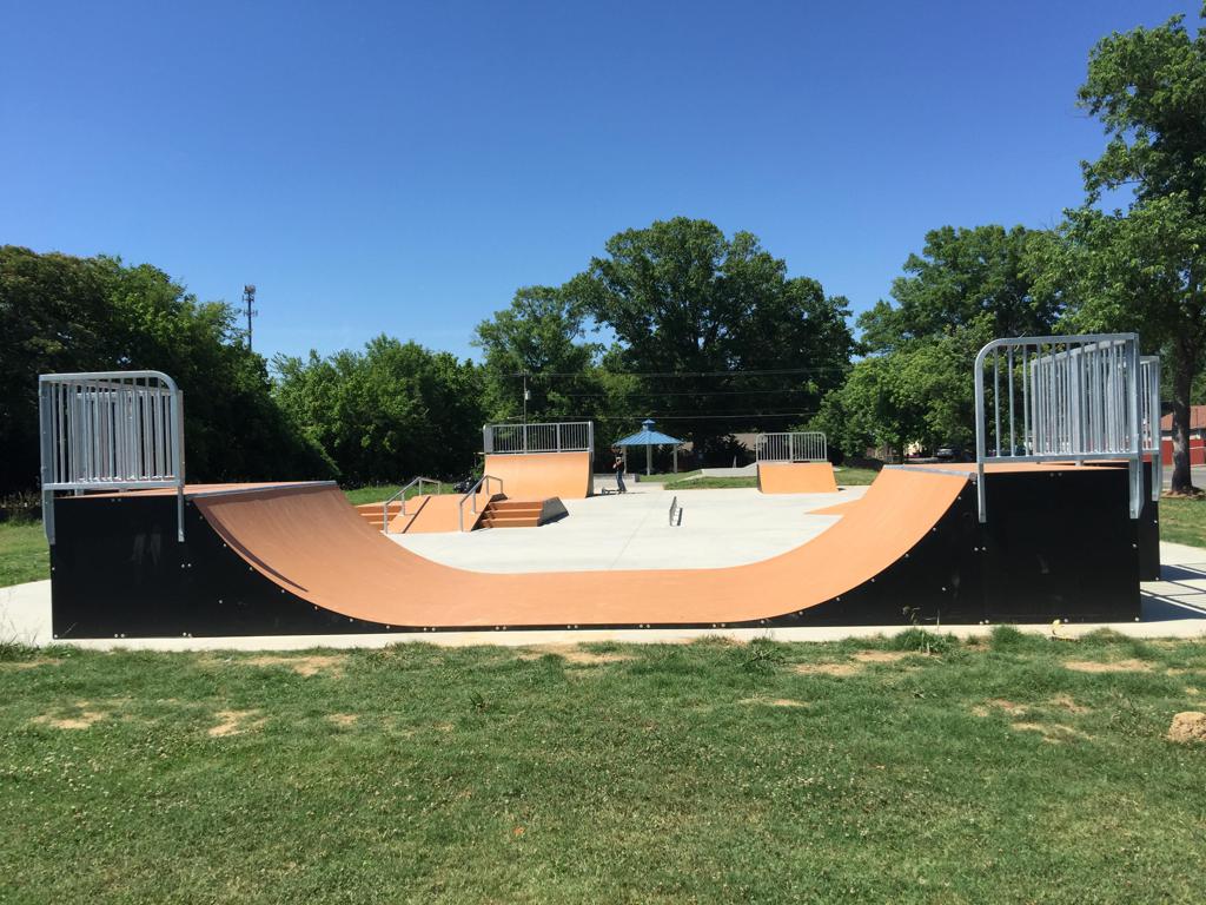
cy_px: 452
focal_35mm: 29
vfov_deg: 48.2
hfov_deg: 61.7
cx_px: 603
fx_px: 1010
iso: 32
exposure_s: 1/1721
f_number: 2.2
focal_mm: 4.15
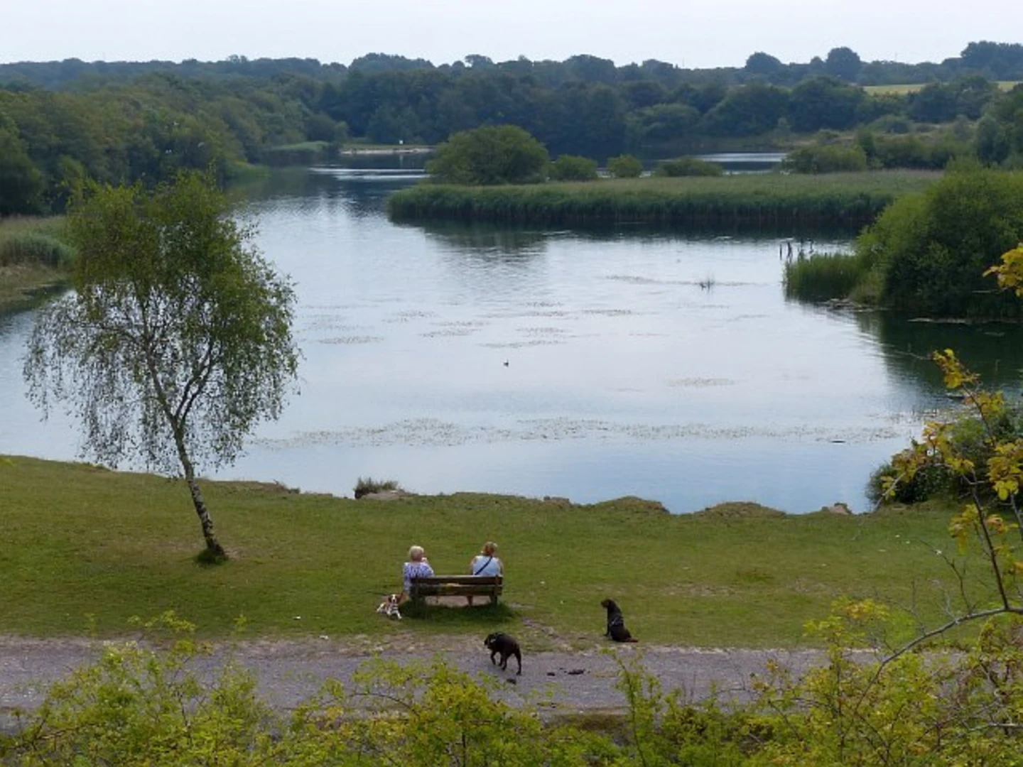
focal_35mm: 45
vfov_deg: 32.2
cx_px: 512
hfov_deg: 42.1
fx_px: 1330
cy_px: 384
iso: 100
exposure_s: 1/1000
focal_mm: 8.1
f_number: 4
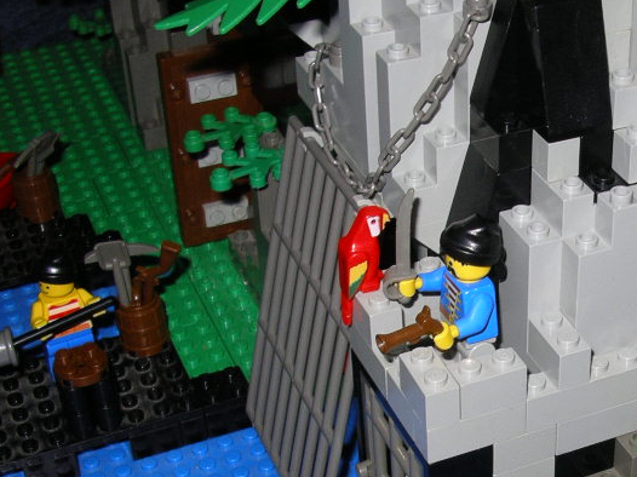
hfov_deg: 25.5
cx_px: 578
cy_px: 391
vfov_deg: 19.6
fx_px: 1361
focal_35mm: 74
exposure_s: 1/60
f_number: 4.1
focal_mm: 5.8
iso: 50
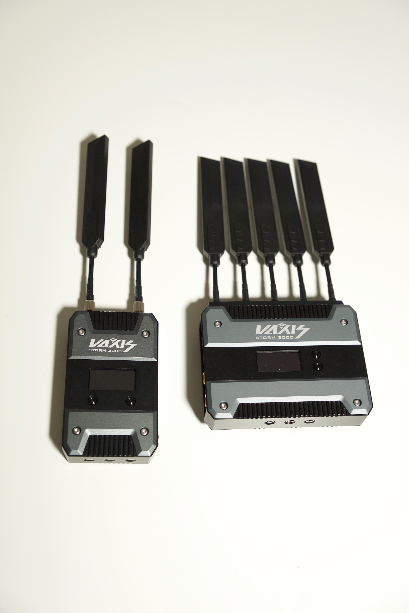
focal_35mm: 45
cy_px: 306
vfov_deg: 43.6
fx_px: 766
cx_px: 204
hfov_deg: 29.9
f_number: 4
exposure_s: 1/40
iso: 640
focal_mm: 45
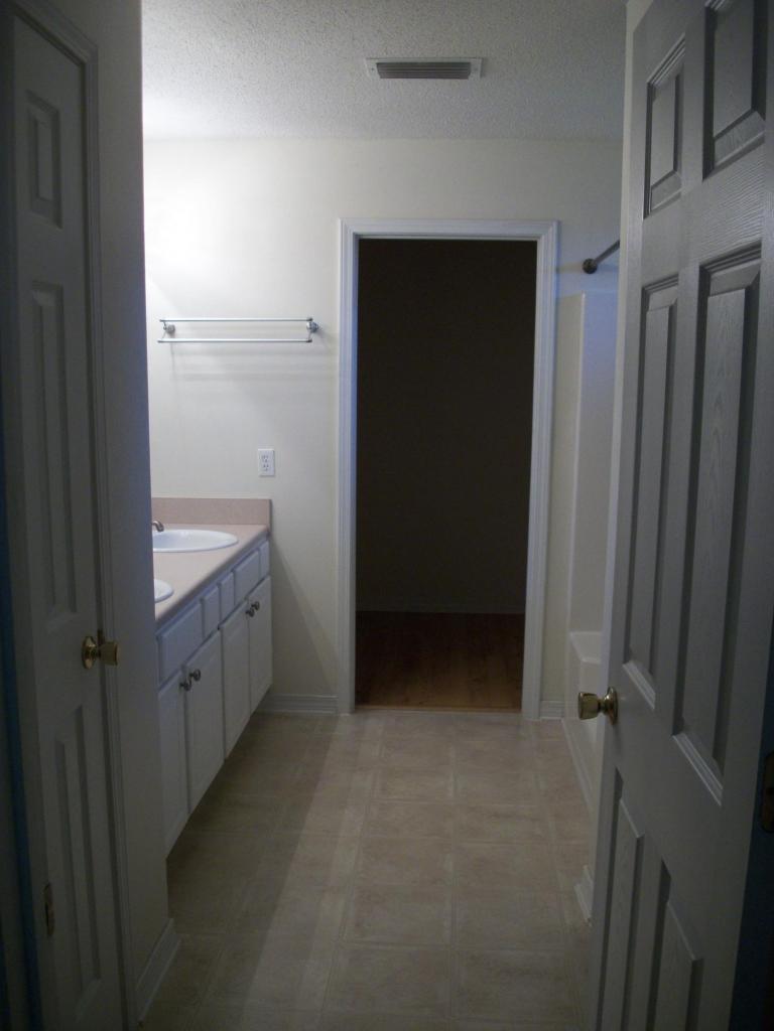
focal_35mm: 32
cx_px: 387
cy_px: 516
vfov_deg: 56.8
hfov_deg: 44.2
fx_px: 954
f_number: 2.9
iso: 160
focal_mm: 5.7
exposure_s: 1/60
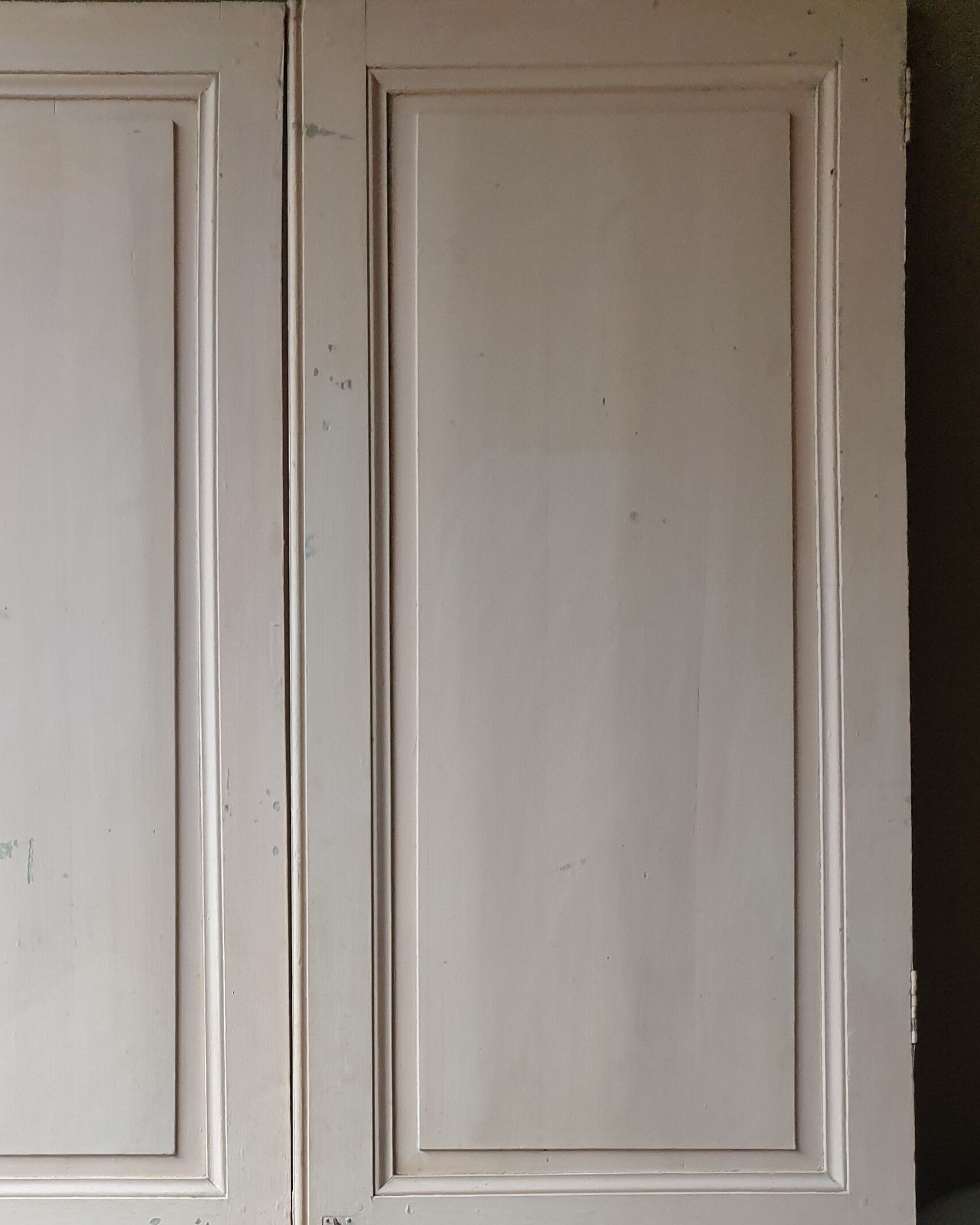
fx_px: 1741
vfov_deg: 36.6
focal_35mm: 48
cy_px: 1084
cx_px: 331
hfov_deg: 31.2
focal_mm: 4.3
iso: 250
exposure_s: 1/50
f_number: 1.5
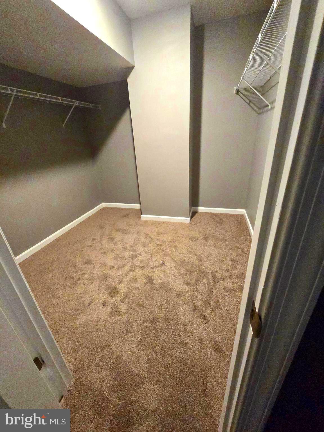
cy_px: 216
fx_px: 162
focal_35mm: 13
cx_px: 162
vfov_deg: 106.2
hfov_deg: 89.9
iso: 800
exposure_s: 1/60
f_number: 2.2
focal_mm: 2.2
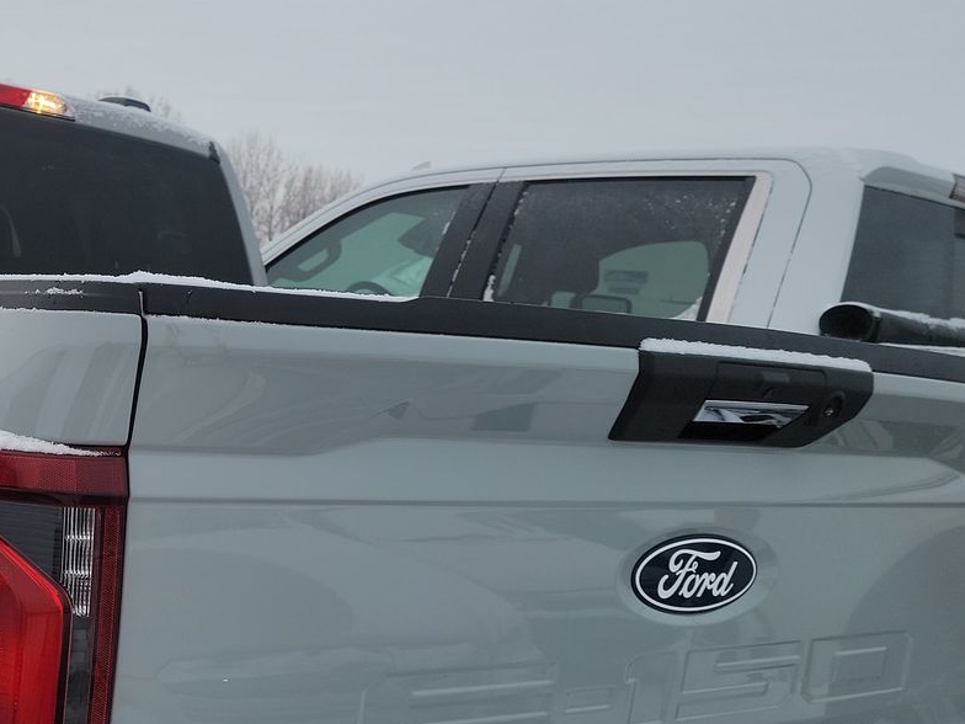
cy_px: 457
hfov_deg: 36.9
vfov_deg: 29.5
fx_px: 1366
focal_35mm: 49
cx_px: 133
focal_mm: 6.7
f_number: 1.8
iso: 50
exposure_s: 1/177
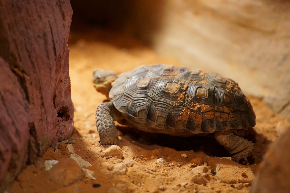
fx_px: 2172
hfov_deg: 7.6
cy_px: 96
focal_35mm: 270
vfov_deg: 5.1
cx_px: 145
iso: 3200
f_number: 3.2
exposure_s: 1/320
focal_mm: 180
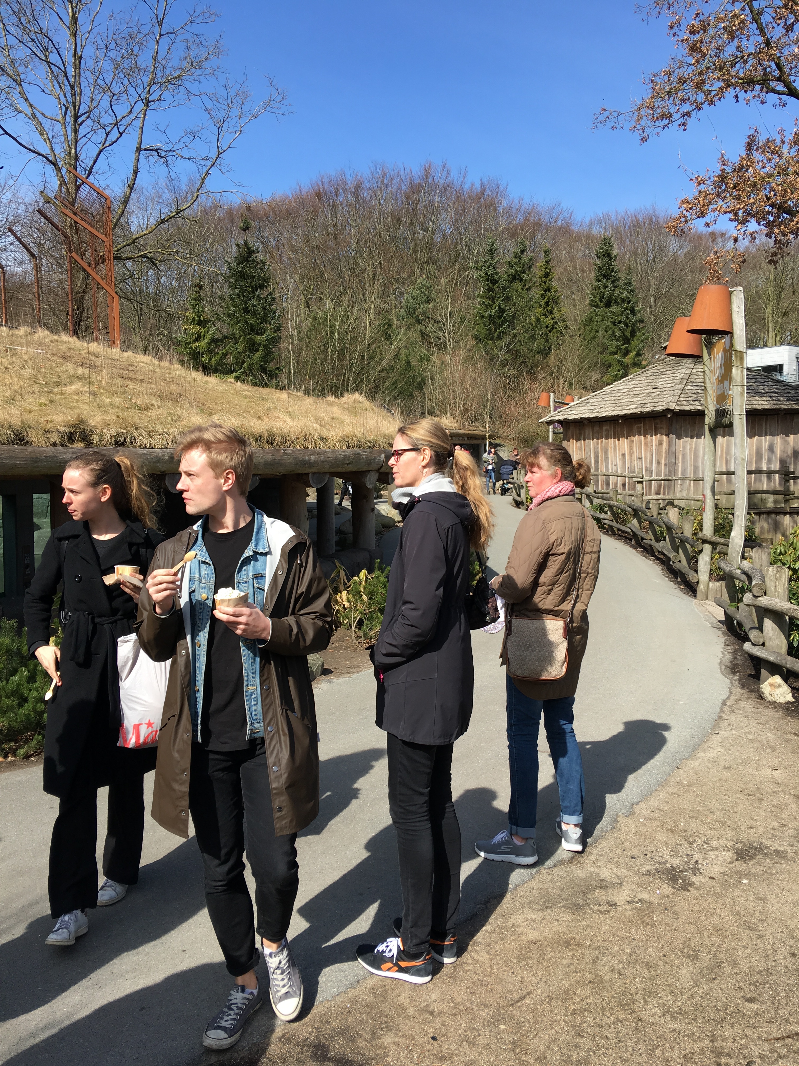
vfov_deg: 61.7
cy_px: 533
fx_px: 892
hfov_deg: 48.2
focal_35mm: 29
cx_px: 400
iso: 25
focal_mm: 4.15
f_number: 2.2
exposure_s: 1/894
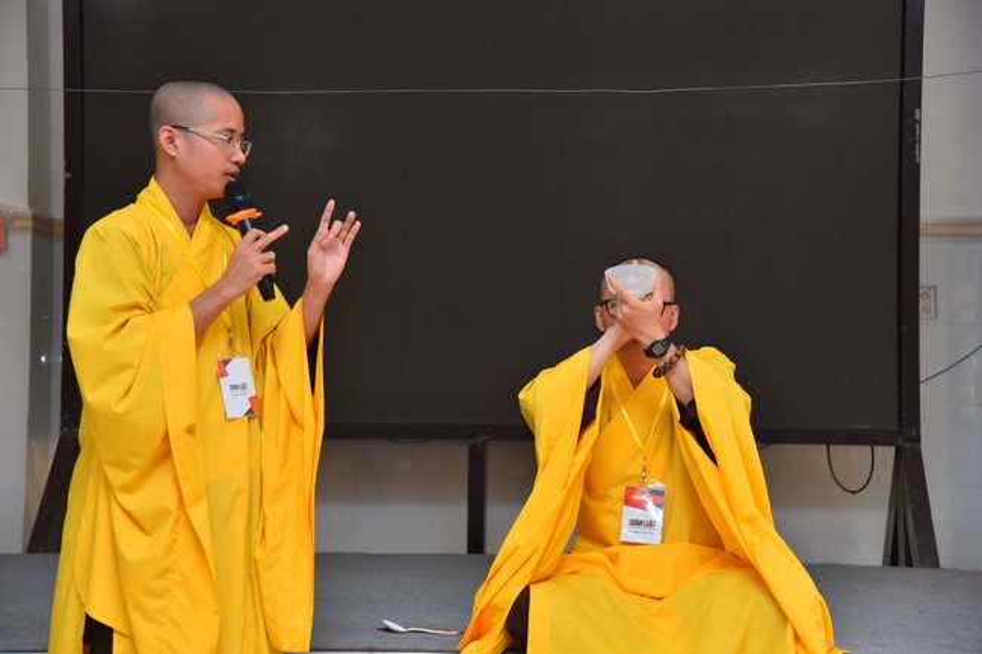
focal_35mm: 62
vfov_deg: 21.9
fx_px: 1691
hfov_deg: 32.4
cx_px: 491
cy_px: 327
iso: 800
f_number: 5
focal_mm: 62
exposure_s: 1/125
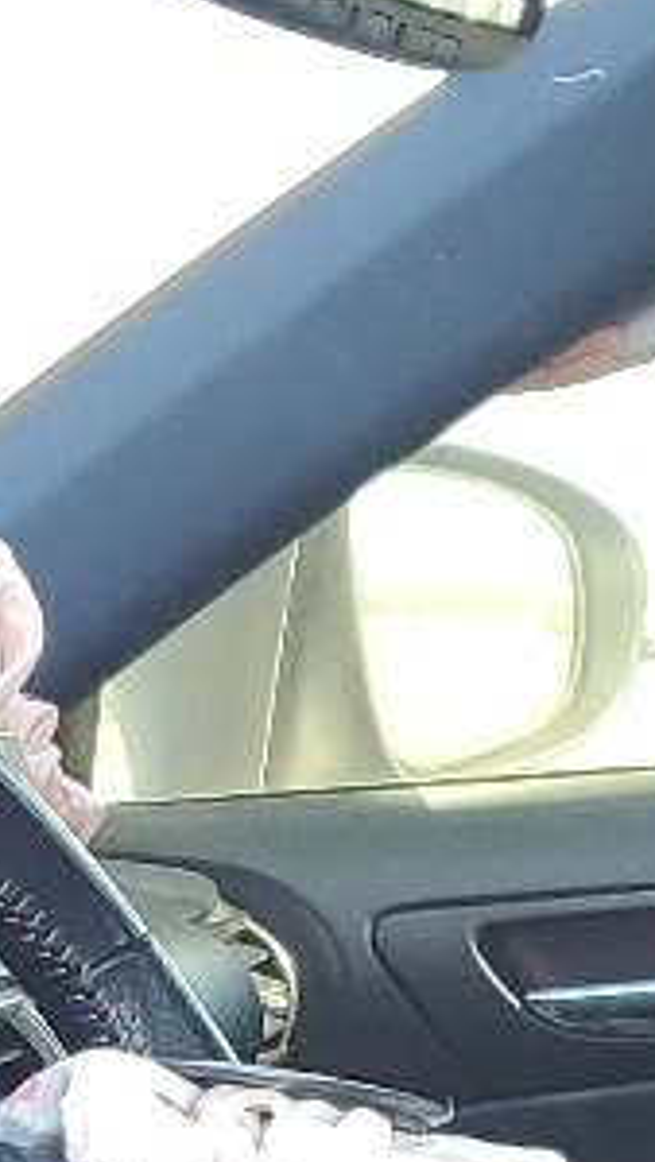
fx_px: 4657
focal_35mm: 151
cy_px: 2274
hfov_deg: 8.0
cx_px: 647
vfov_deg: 12.6
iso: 50
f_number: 1.5
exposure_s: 1/130
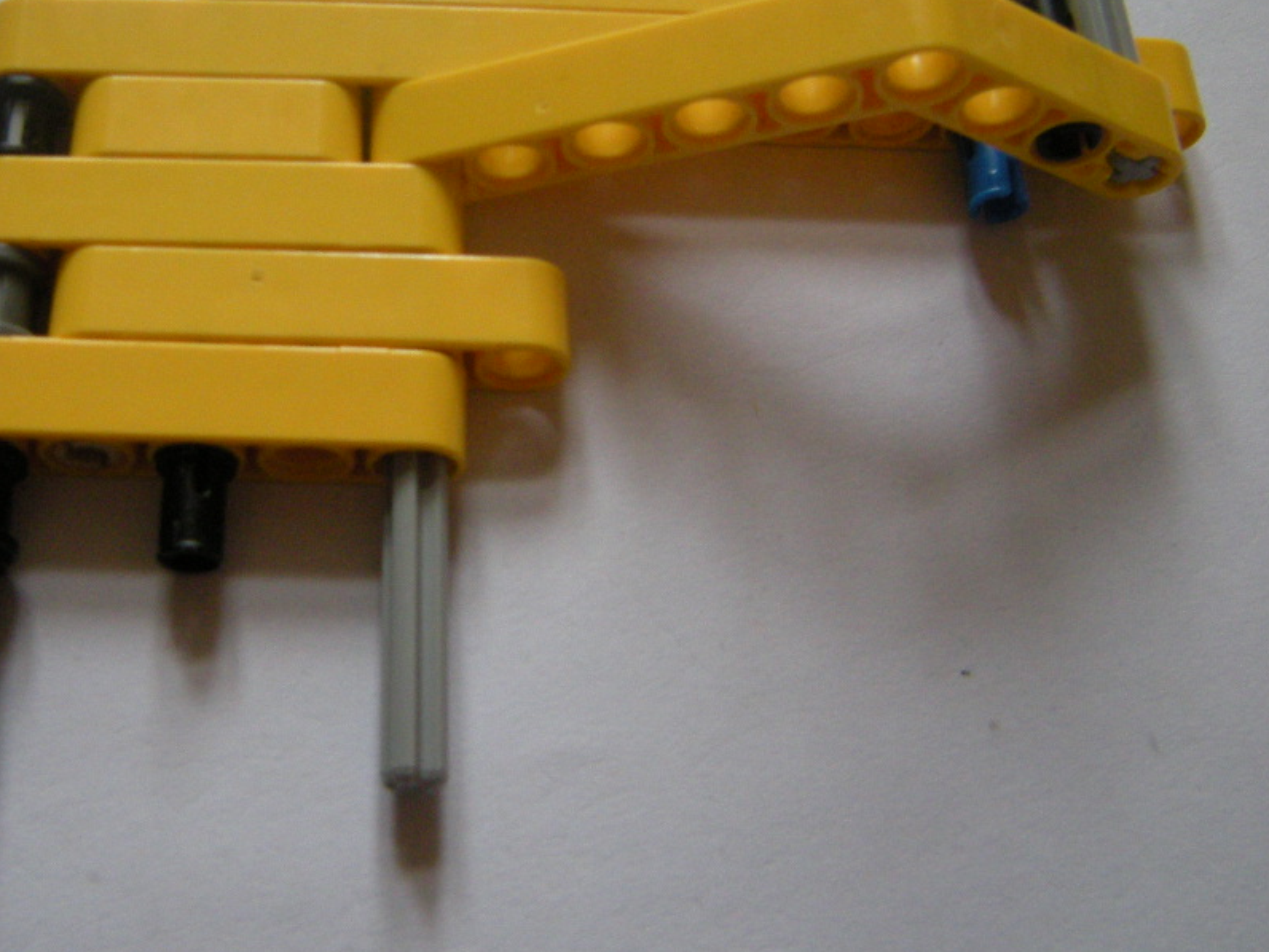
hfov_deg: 41.6
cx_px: 443
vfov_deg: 32.1
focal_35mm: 45
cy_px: 399
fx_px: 1650
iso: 257
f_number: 2.8
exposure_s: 1/56.7
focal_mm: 4.7
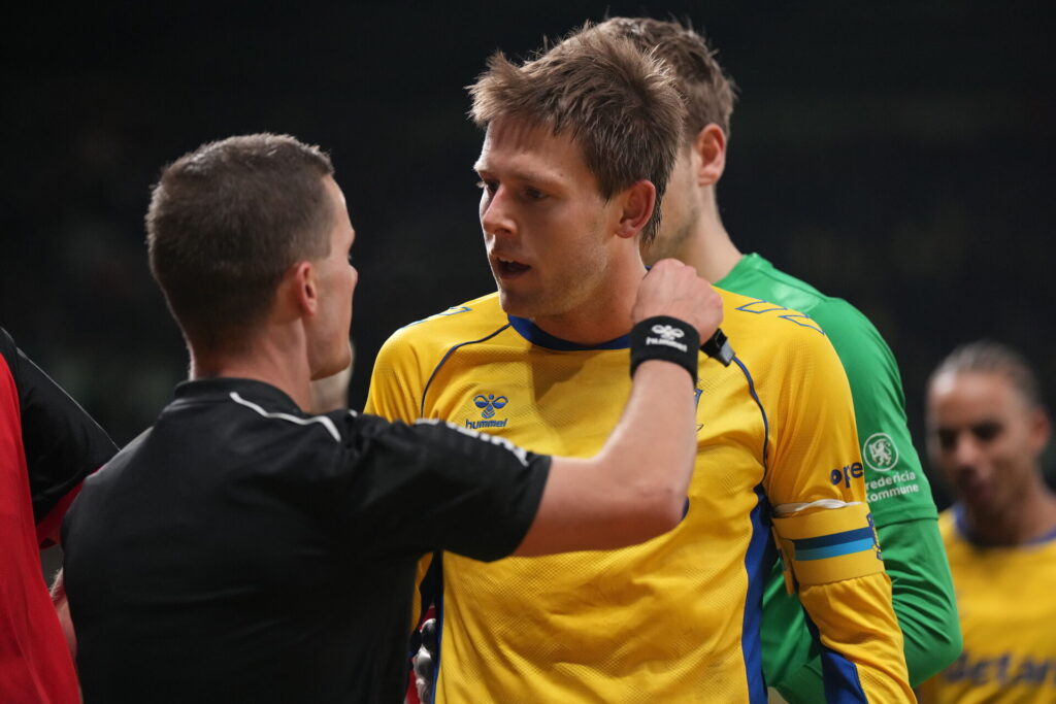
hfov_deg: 10.4
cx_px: 528
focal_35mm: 197
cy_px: 352
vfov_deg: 7.0
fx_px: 5779
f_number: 2.8
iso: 3200
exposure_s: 1/1250
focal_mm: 197
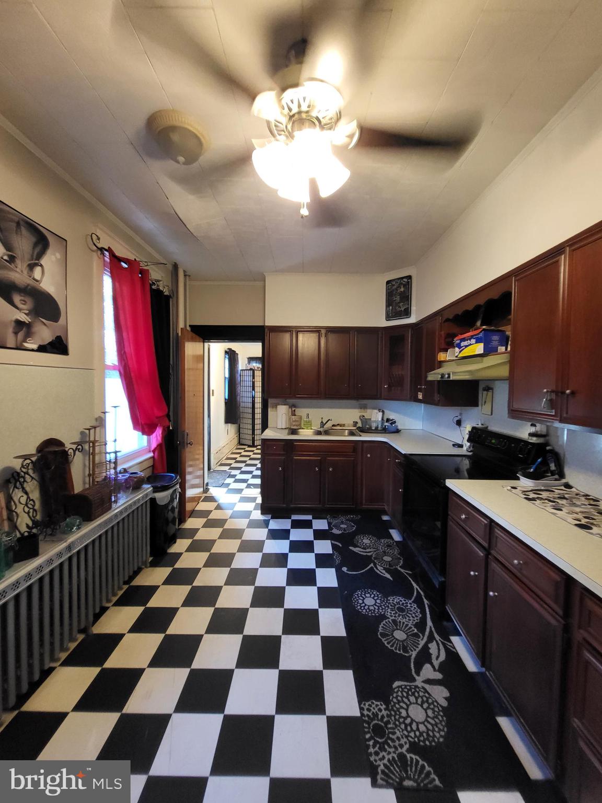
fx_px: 301
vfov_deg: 106.2
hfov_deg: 89.9
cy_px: 402
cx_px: 301
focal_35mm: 13
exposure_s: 1/30
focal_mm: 1.74
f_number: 2.2
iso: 320
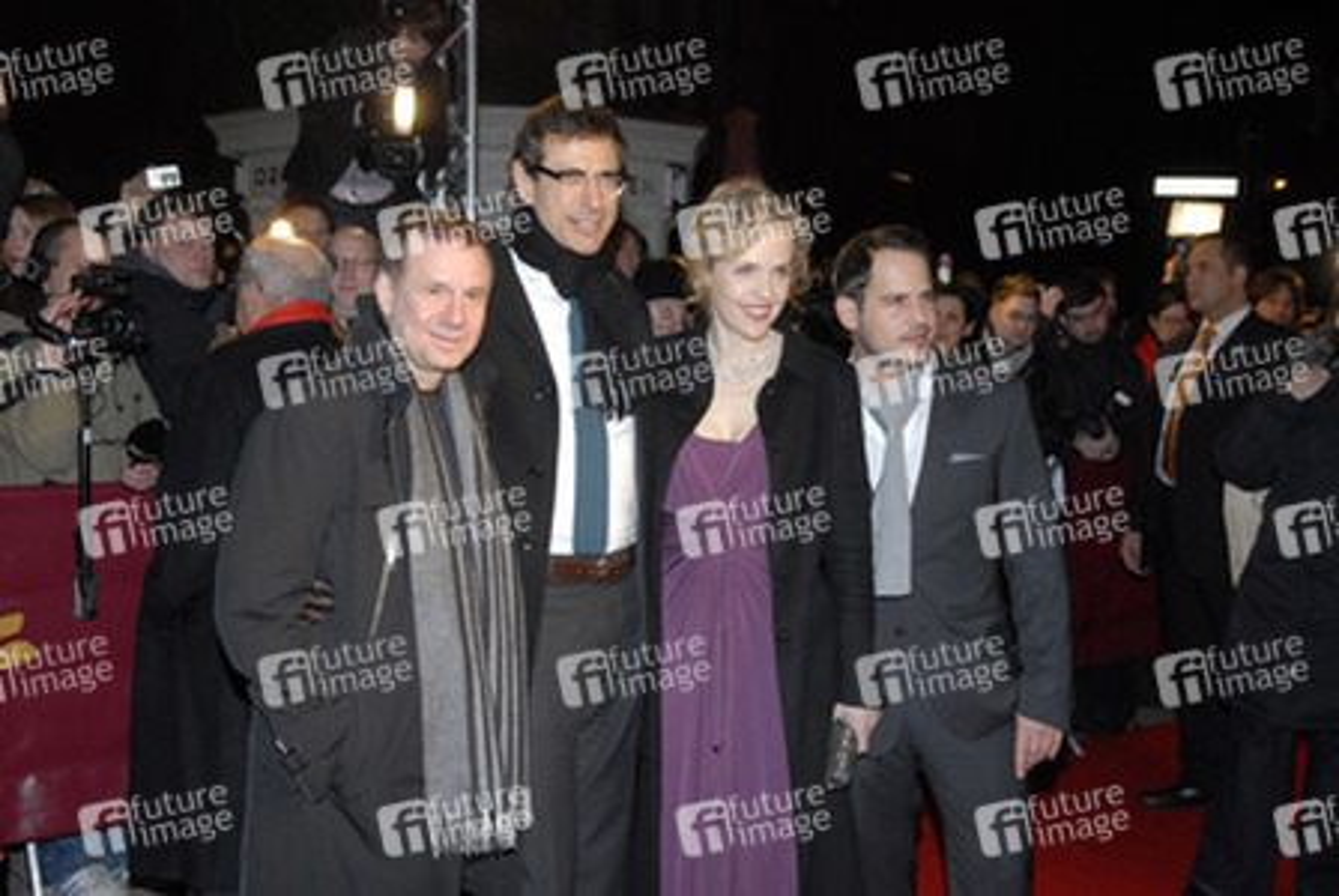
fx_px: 1452
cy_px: 448
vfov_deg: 34.3
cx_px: 670
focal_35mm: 39
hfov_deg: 49.5
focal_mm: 26
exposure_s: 1/125
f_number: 5
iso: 800
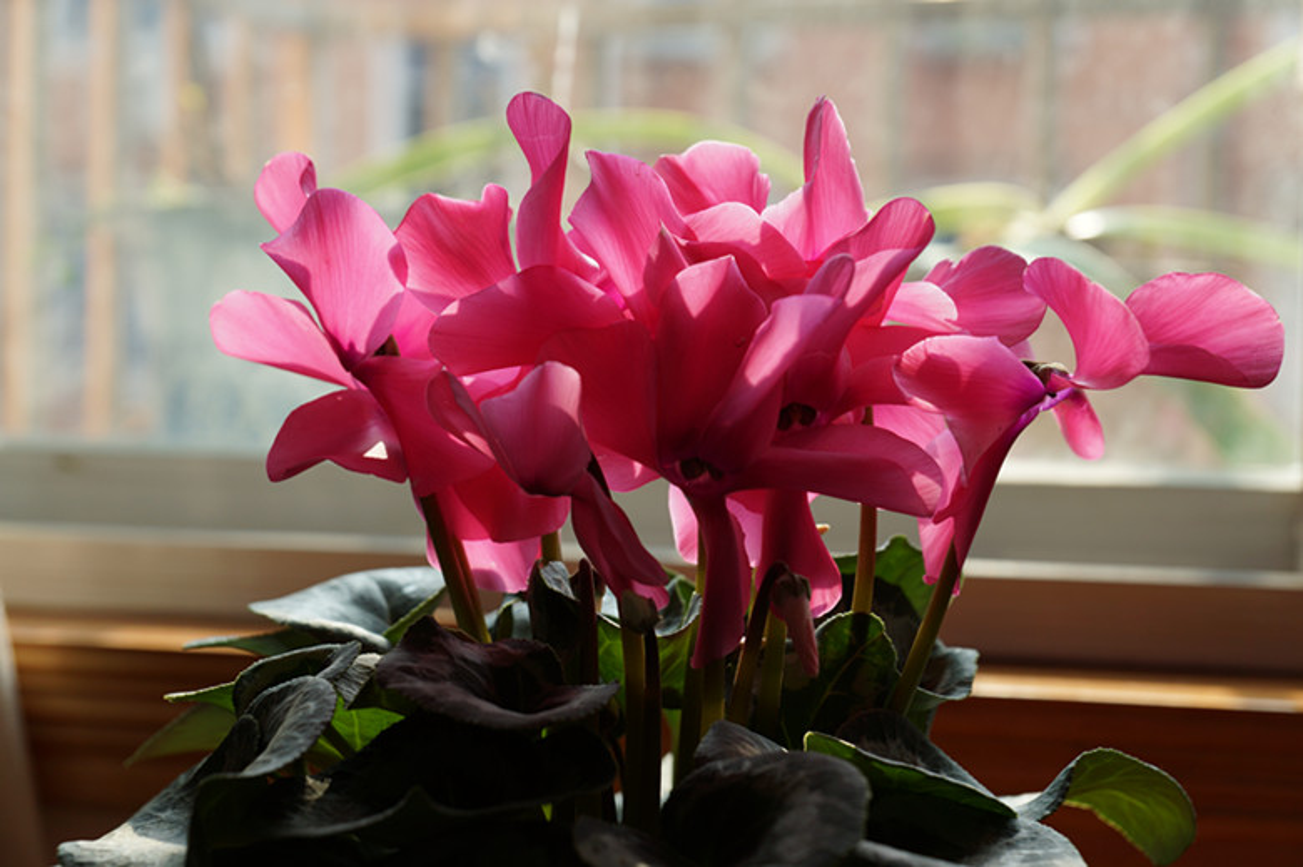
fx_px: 2713
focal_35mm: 75
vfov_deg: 18.2
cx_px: 652
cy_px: 434
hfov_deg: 27.0
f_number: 4
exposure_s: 1/160
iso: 100
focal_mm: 50
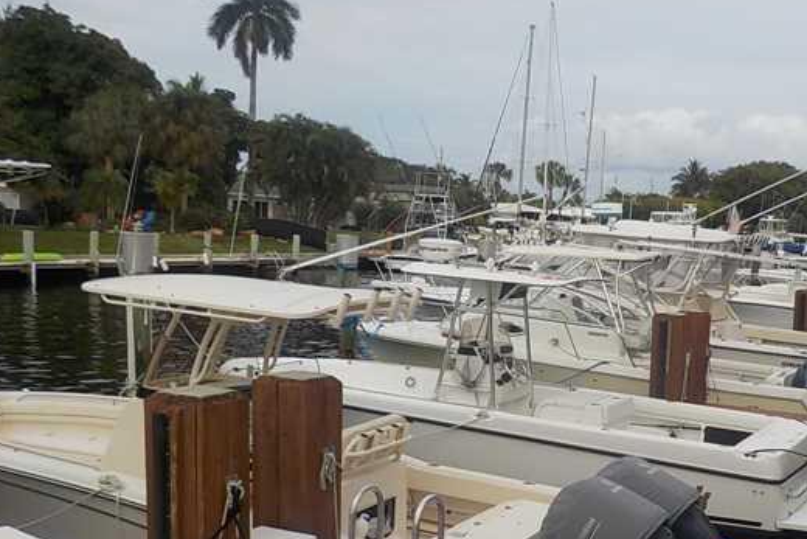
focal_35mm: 48
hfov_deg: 40.4
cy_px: 349
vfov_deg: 28.0
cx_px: 560
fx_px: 1076
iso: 125
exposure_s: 1/800
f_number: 3.3
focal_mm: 4.1
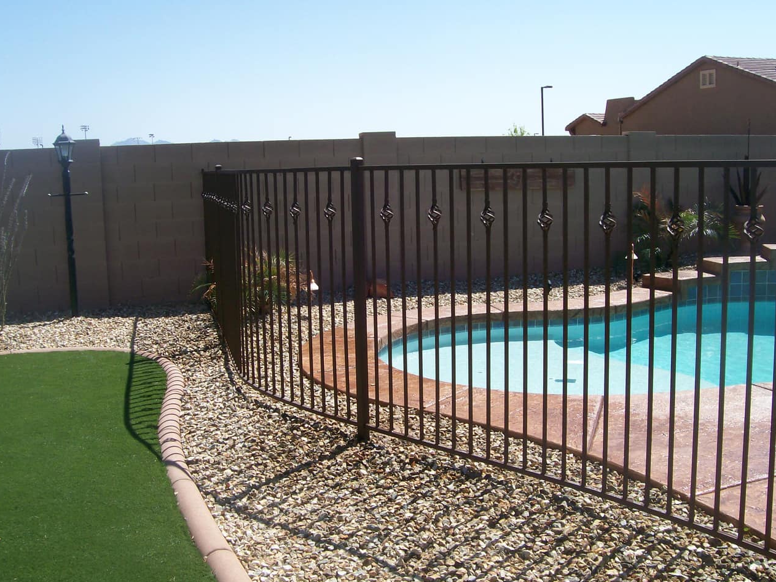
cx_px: 384
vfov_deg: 37.7
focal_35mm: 38
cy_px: 283
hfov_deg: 49.0
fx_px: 852
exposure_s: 1/520
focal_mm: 6
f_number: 4.8
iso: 80
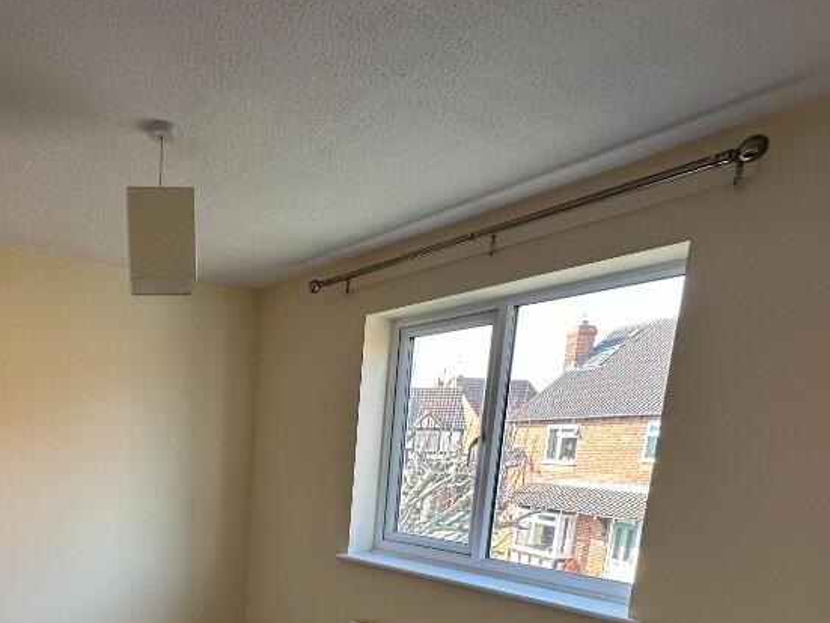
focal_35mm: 26
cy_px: 570
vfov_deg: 47.3
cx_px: 191
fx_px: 624
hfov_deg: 62.7
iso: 64
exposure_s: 1/99
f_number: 2.2
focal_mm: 2.22
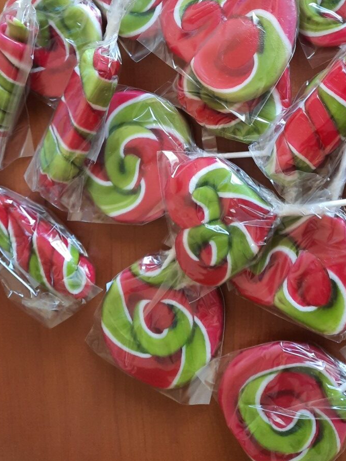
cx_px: 222
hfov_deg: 35.7
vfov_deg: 44.7
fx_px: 533
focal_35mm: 40
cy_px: 98
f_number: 2
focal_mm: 4.6
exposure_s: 1/50
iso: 250
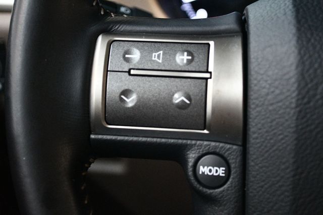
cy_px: 108
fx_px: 538
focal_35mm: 60
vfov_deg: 22.6
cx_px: 162
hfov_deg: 33.4
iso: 5000
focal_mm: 40
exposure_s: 1/60
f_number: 5.3
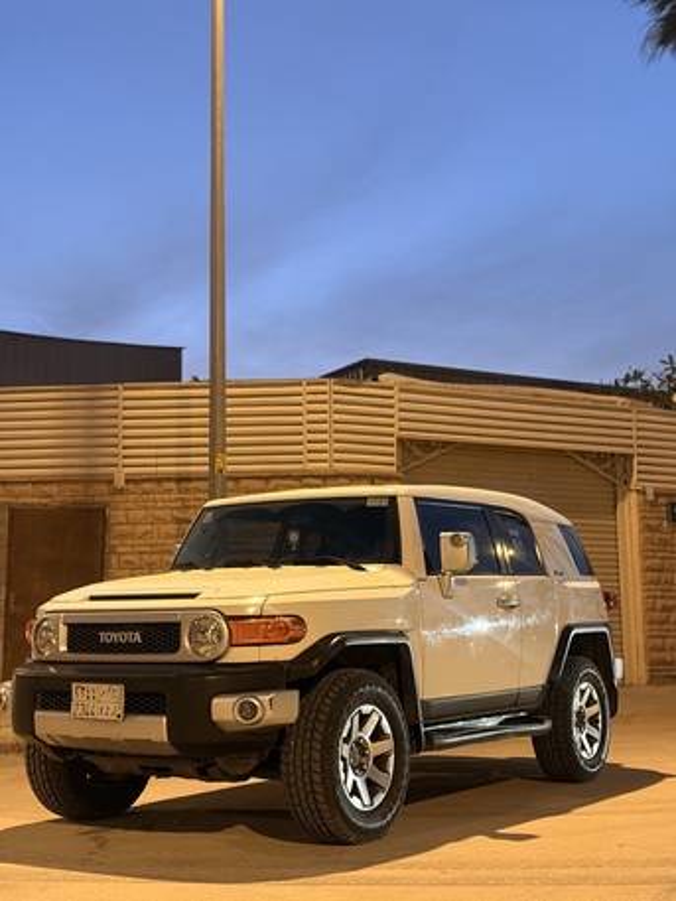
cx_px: 338
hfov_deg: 30.3
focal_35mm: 48
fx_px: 1249
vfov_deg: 39.6
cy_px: 450
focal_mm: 6.76
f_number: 1.78
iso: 640
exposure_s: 1/27
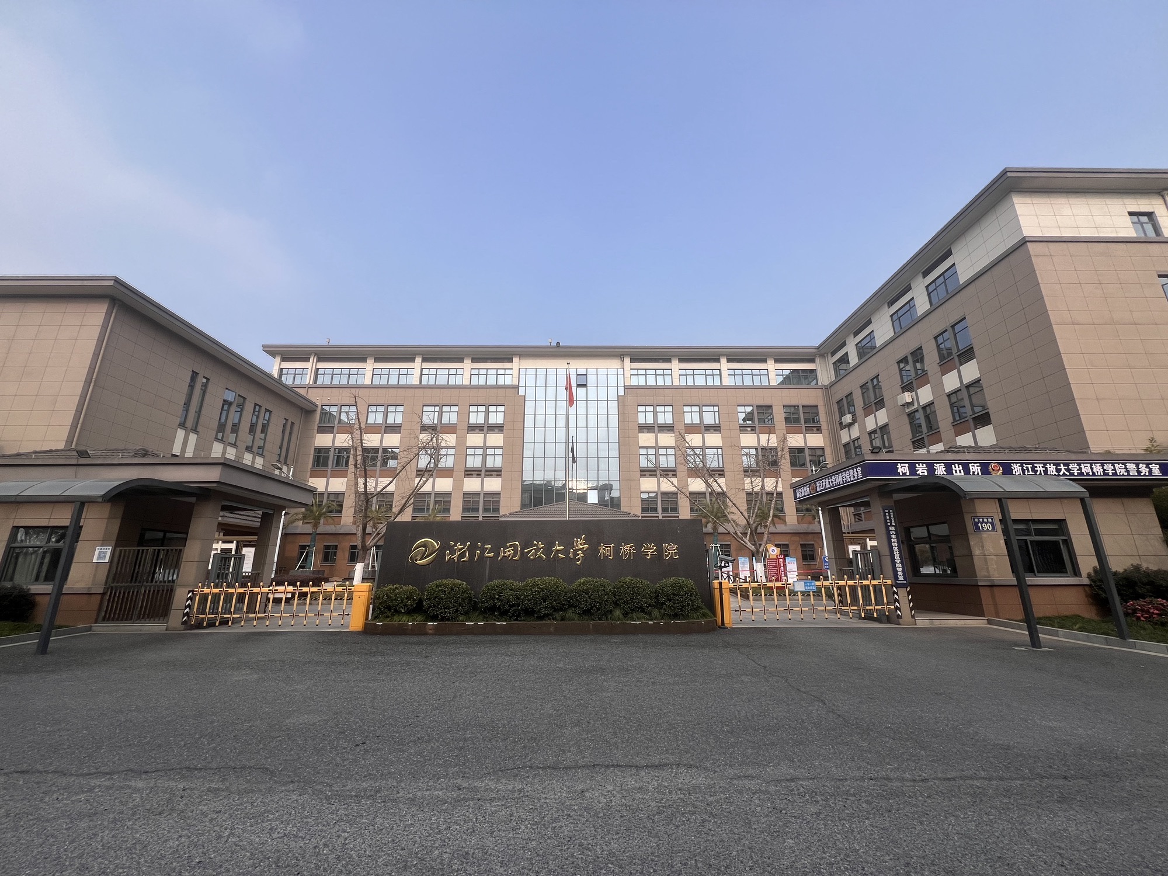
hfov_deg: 106.2
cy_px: 438
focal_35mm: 13
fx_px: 439
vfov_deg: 89.9
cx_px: 584
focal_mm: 1.57
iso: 32
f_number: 1.8
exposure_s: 1/1531
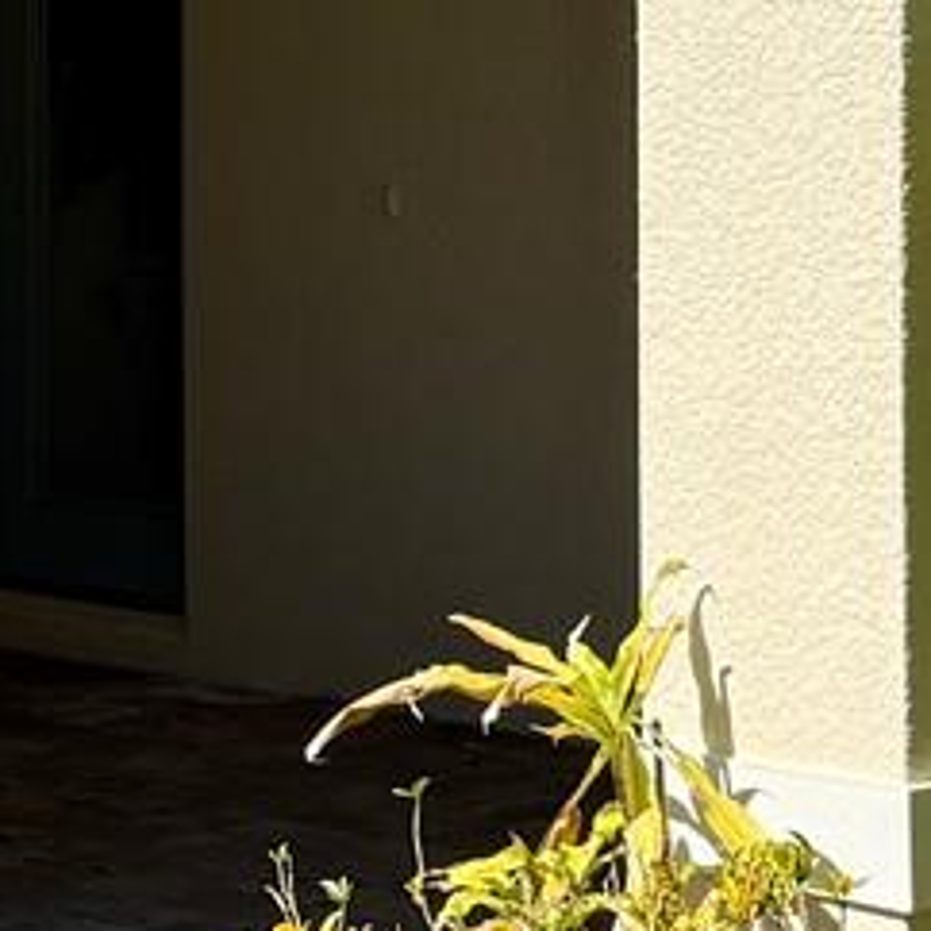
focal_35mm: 140
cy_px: -31
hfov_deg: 12.1
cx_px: -254
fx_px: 4260
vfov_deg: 12.3
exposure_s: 1/3597
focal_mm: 6.76
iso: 80
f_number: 1.78
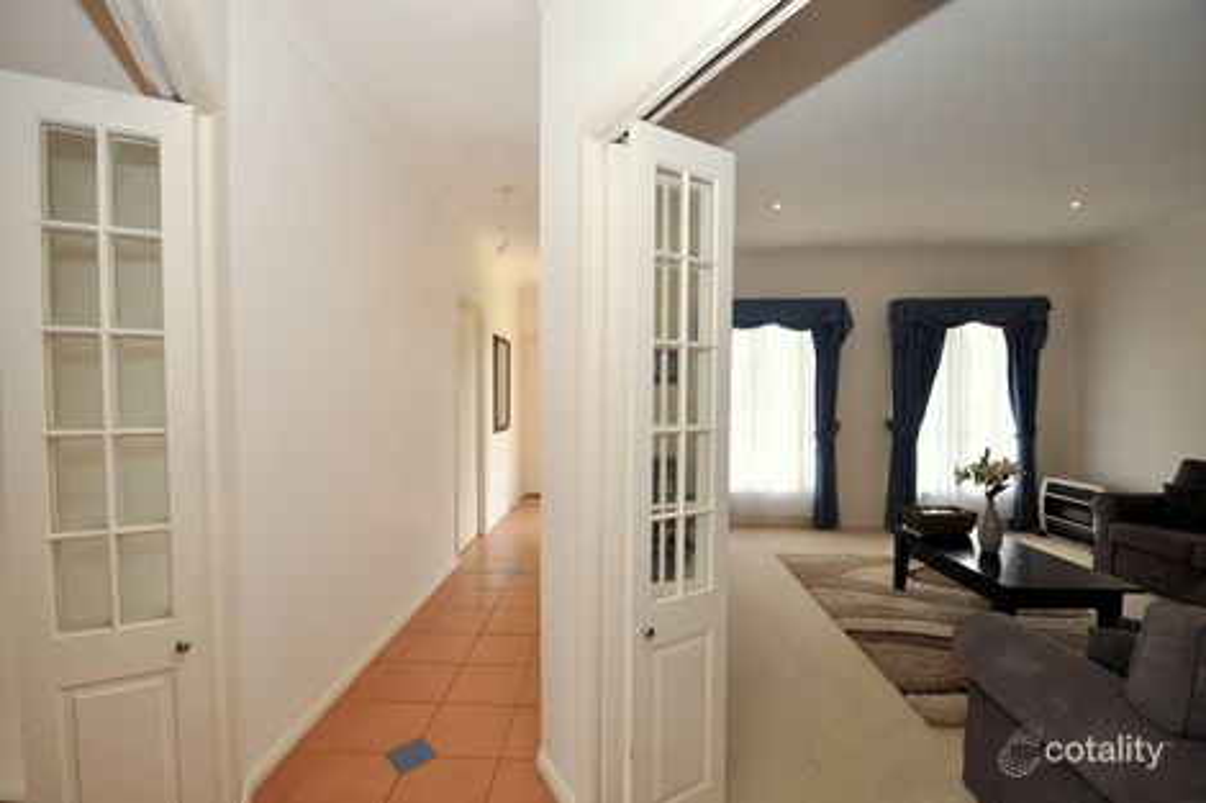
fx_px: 502
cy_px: 402
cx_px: 603
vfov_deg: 77.3
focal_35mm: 15
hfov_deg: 100.4
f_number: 5.6
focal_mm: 10
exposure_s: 1/125
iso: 400
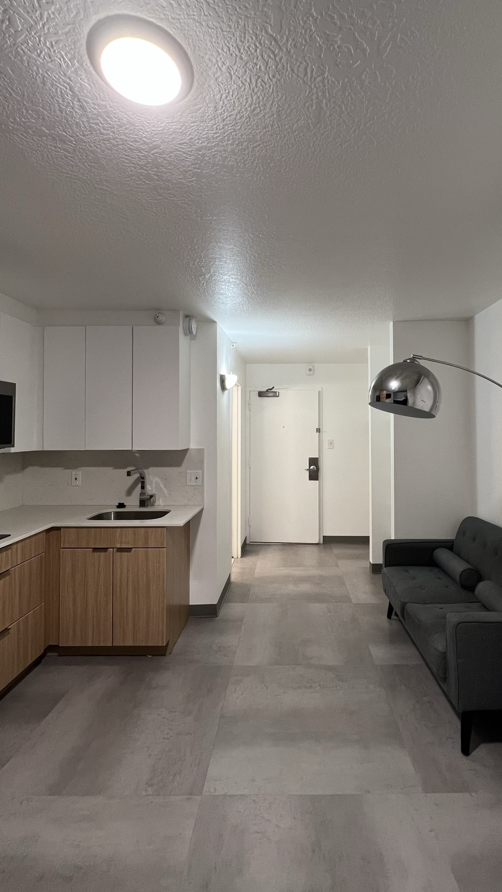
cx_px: 287
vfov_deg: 99.3
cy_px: 424
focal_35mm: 16
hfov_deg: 66.8
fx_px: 379
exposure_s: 1/60
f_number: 1.8
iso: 160
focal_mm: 1.57
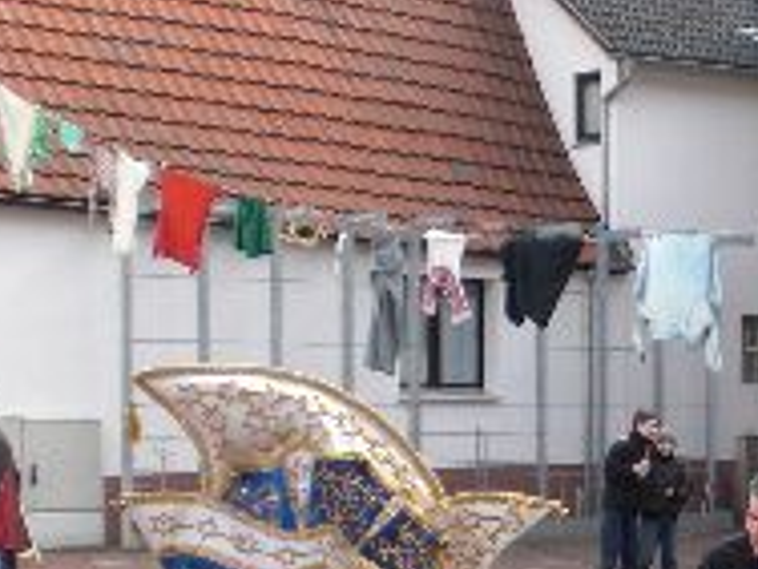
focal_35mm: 108
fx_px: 2365
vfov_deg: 13.5
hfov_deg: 17.3
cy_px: 565
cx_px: 945
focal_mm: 6.3
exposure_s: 1/160
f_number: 3.1
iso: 64
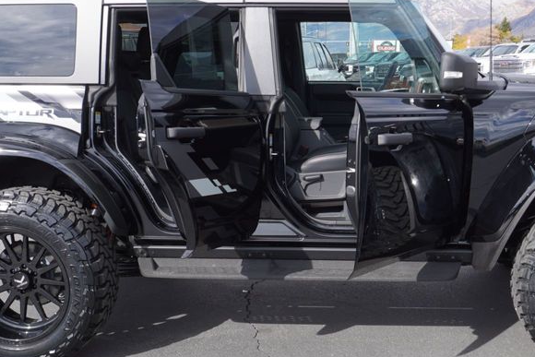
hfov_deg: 37.4
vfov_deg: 25.5
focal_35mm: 53
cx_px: 308
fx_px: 788
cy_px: 195
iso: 100
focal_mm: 20
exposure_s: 1/200
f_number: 6.3
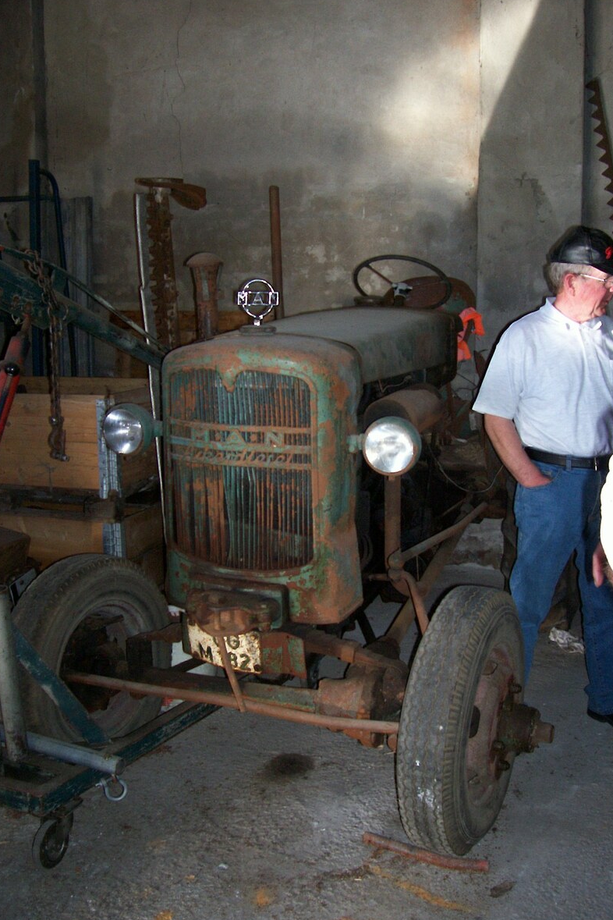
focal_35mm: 36
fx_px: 919
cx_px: 321
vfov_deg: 53.1
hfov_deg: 36.9
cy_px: 460
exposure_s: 1/112
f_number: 2.7
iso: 140
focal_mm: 5.6
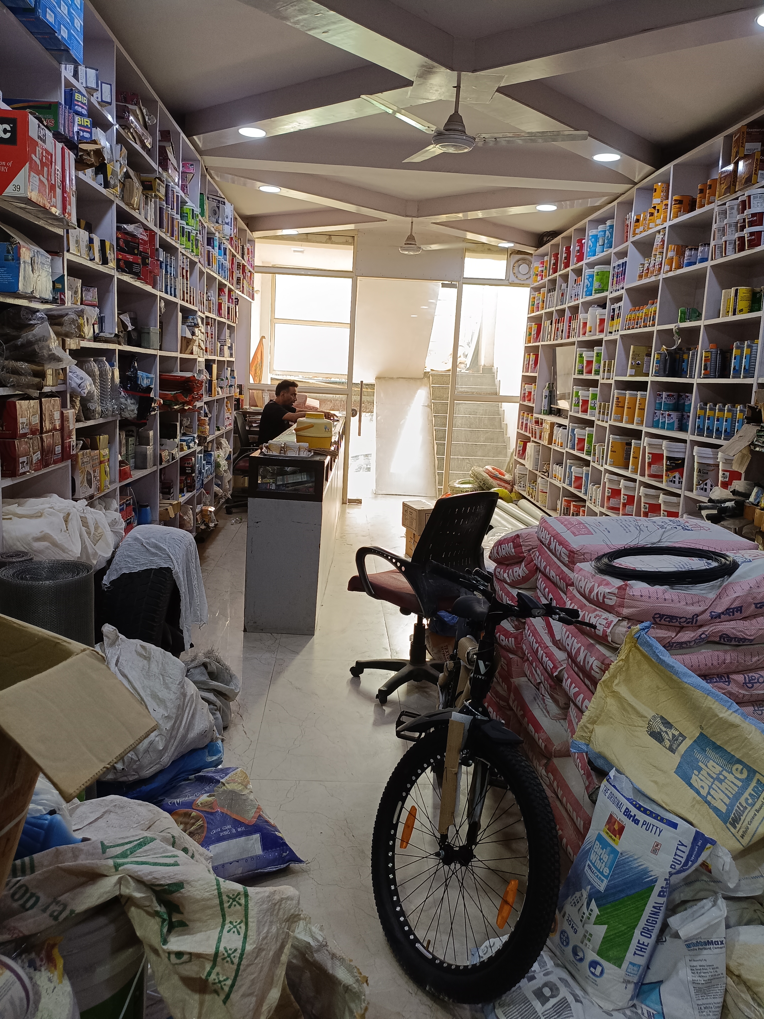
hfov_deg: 53.1
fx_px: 765
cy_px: 510
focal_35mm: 26
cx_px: 382
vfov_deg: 67.3
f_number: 1.5
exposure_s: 1/101
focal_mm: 4.94
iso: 252
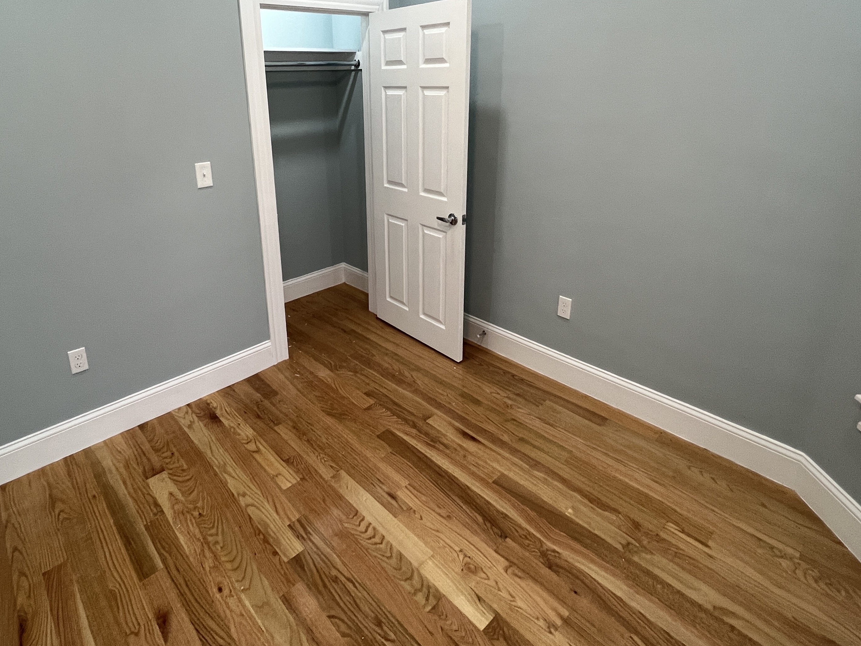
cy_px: 220
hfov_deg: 84.3
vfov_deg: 67.0
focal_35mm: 19
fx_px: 473
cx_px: 377
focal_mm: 1.57
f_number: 1.8
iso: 250
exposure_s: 1/120
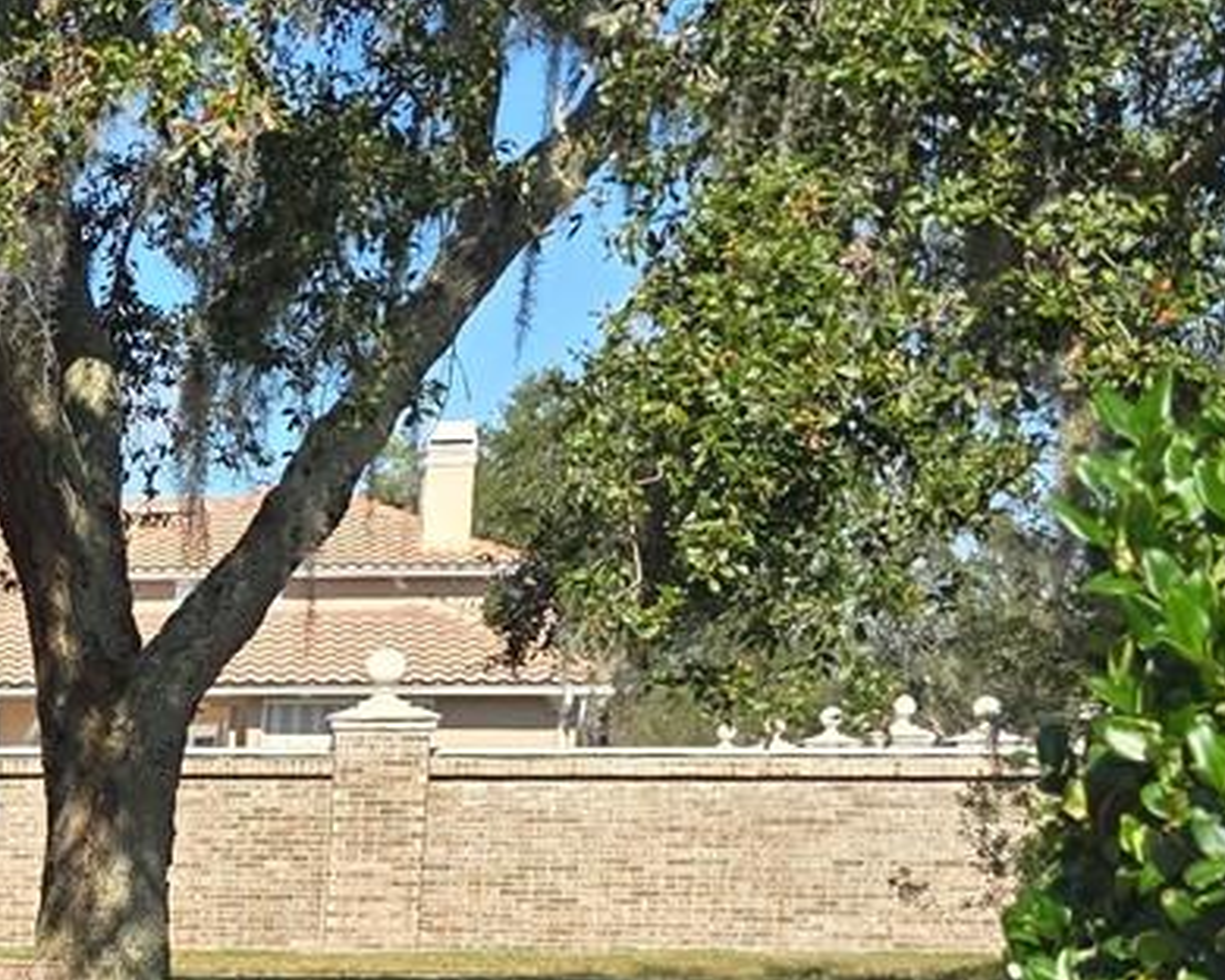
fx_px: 3335
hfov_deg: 18.1
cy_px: 1263
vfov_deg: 15.9
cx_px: -719
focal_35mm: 92
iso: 12
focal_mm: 6.3
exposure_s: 1/463
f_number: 1.7
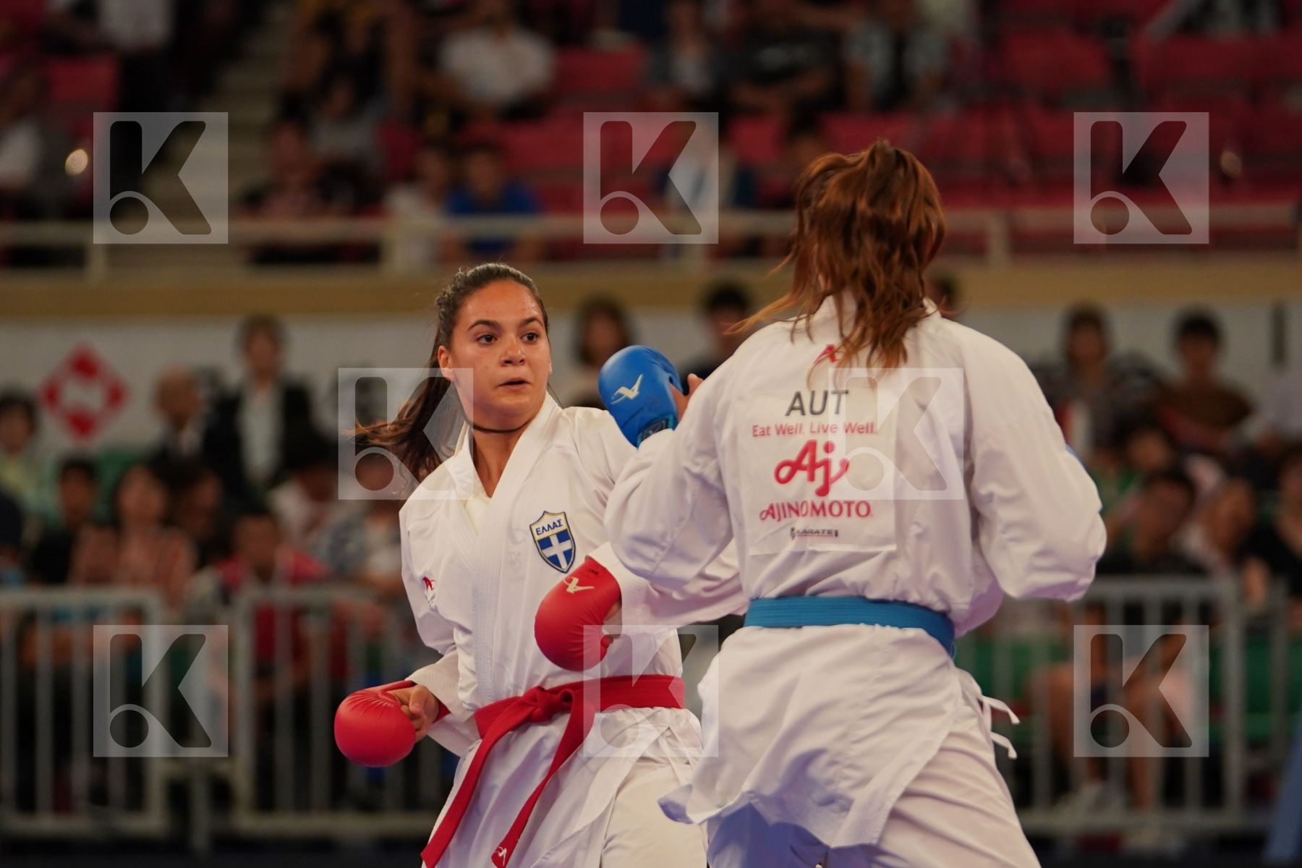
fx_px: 9258
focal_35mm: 256
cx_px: 651
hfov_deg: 8.0
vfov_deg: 5.4
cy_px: 434
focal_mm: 171
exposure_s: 1/1000
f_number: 2.8
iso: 1600
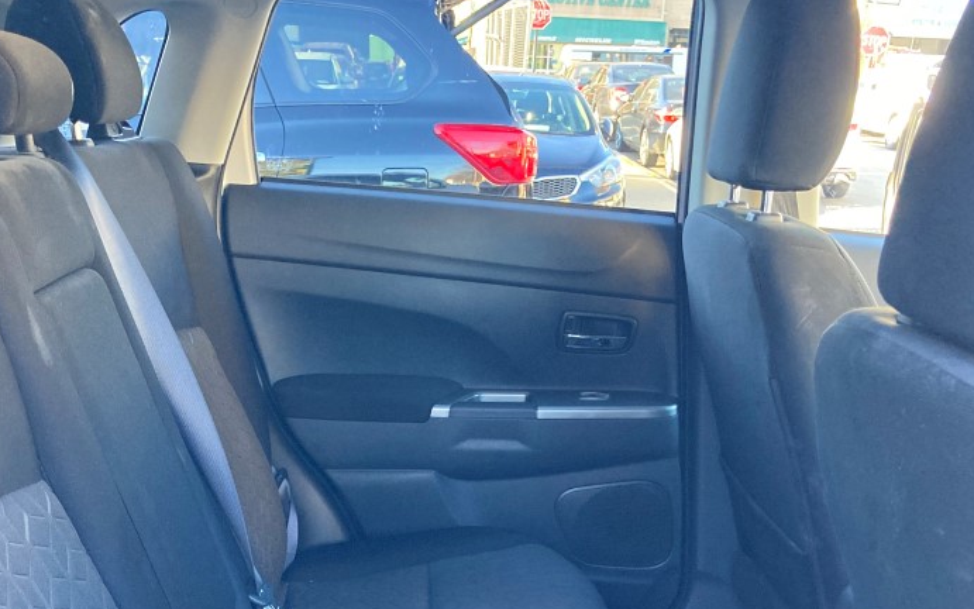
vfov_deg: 28.2
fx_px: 1168
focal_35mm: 44
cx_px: 395
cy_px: 539
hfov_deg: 45.0
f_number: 1.8
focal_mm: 3.99
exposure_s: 1/60
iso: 320
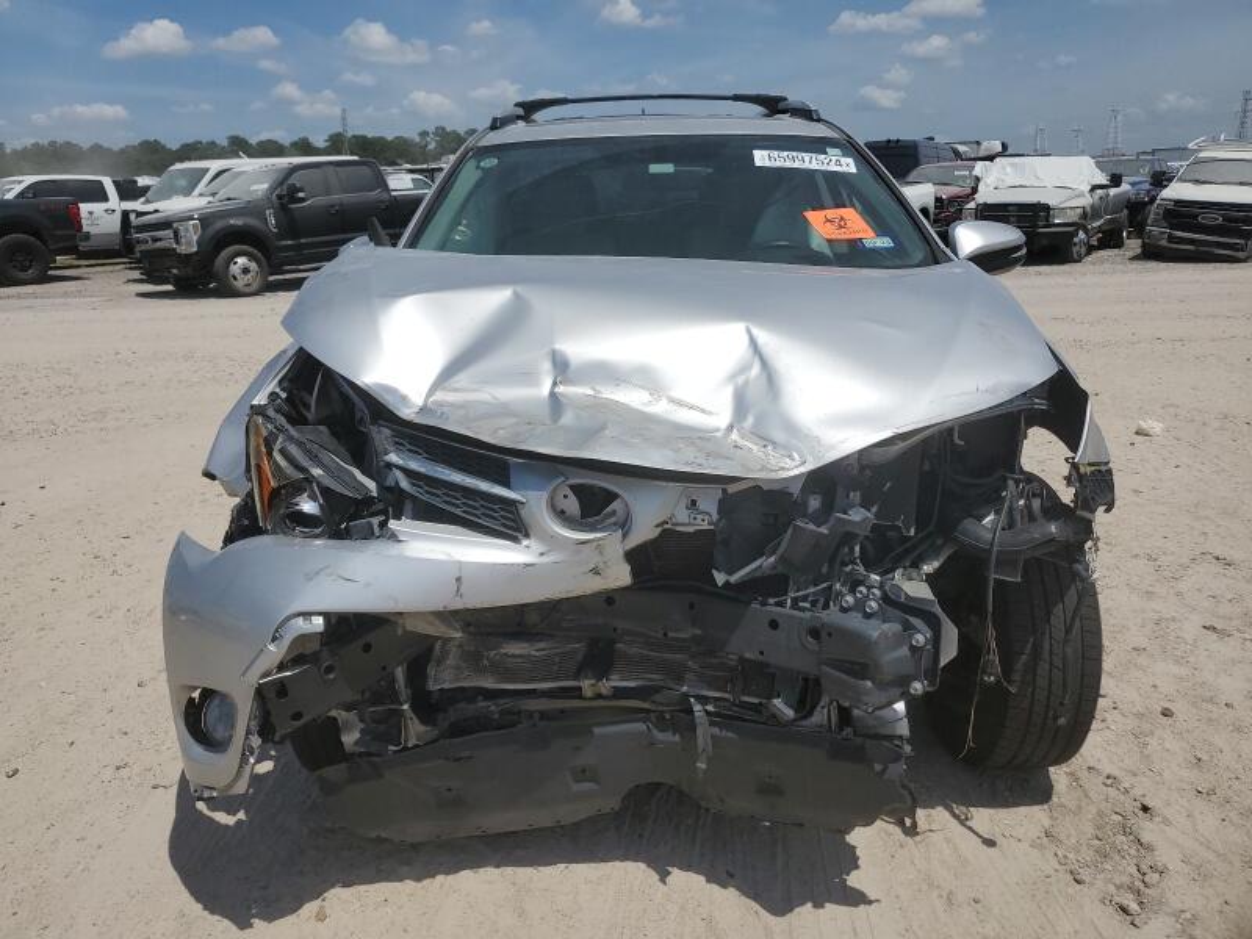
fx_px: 940
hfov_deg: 67.3
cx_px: 626
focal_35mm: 26
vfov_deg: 53.1
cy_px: 470
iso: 51
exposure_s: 1/10000
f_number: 1.5
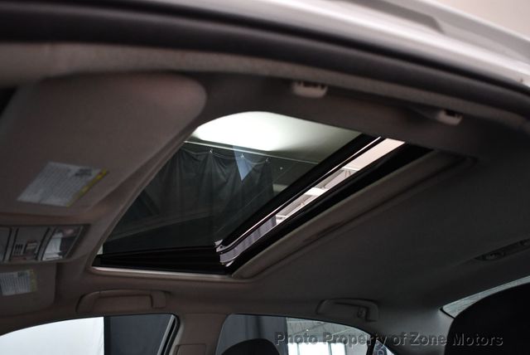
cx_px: 265
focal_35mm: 36
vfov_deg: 36.9
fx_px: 530
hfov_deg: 53.1
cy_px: 178
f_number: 3.5
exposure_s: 1/125
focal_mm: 18
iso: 800
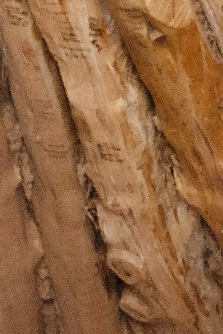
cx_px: 371
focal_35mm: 126
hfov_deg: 10.4
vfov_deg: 16.2
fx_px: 1171
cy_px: 264
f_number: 2.2
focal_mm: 2.87
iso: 64
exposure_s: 1/112
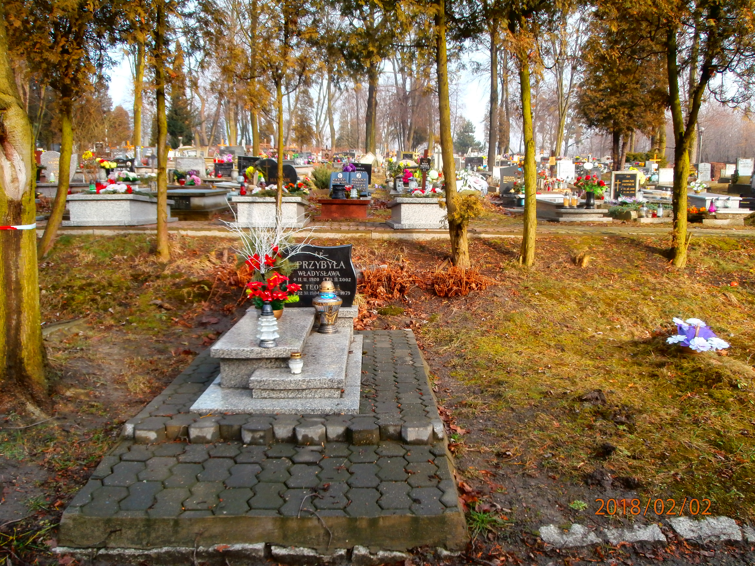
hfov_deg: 60.0
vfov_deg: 46.8
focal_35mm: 30
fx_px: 654
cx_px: 378
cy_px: 283
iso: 100
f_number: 3.5
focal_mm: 5.36
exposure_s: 1/125
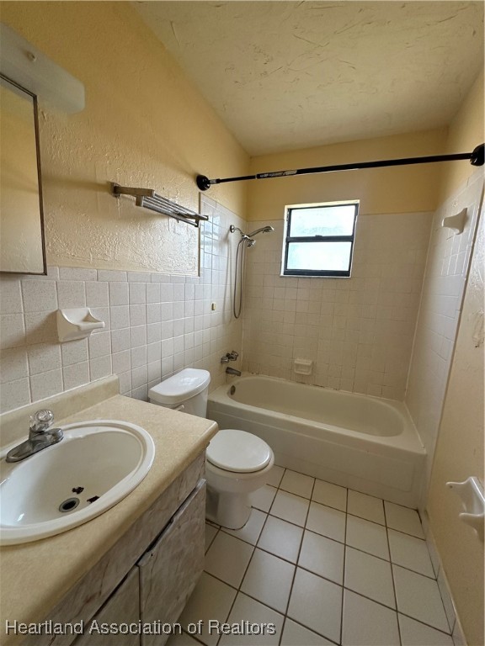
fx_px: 262
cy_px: 323
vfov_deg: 102.1
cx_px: 242
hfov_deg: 85.7
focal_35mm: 14
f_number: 2.2
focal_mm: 2.22
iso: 125
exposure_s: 1/99
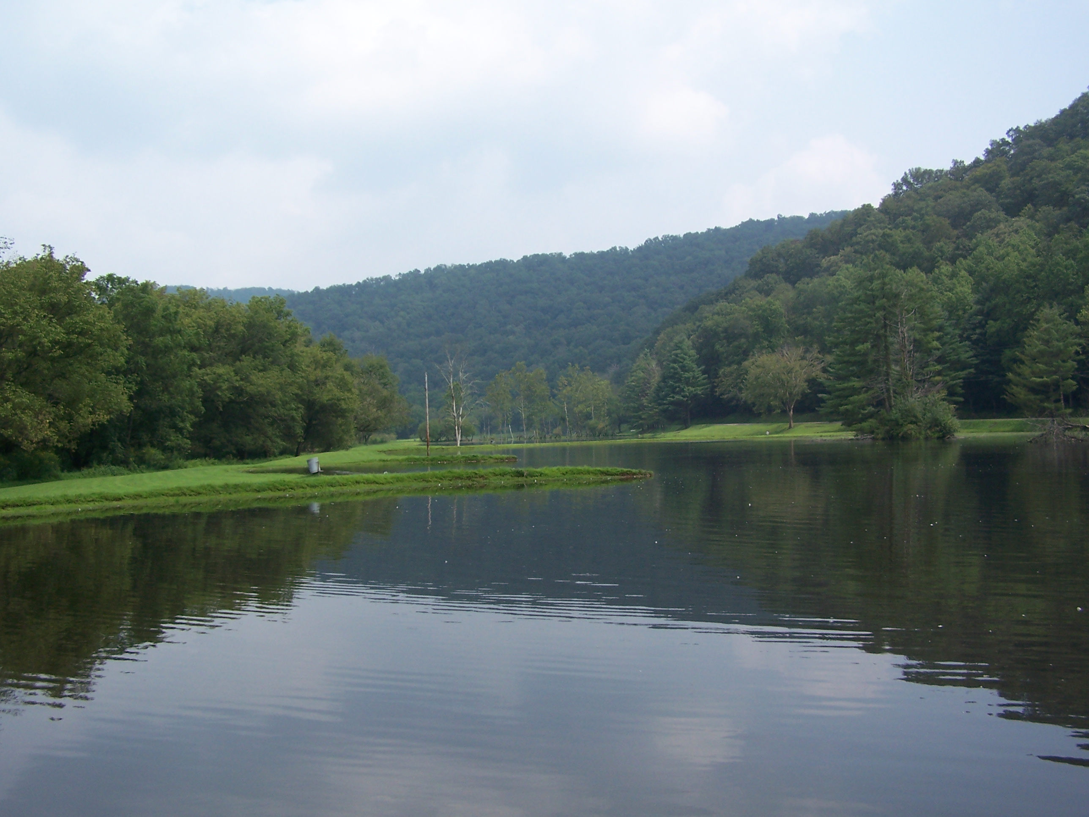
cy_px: 408
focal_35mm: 38
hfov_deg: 49.0
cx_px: 544
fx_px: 1195
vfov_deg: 37.7
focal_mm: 6.3
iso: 80
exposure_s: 1/800
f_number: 4
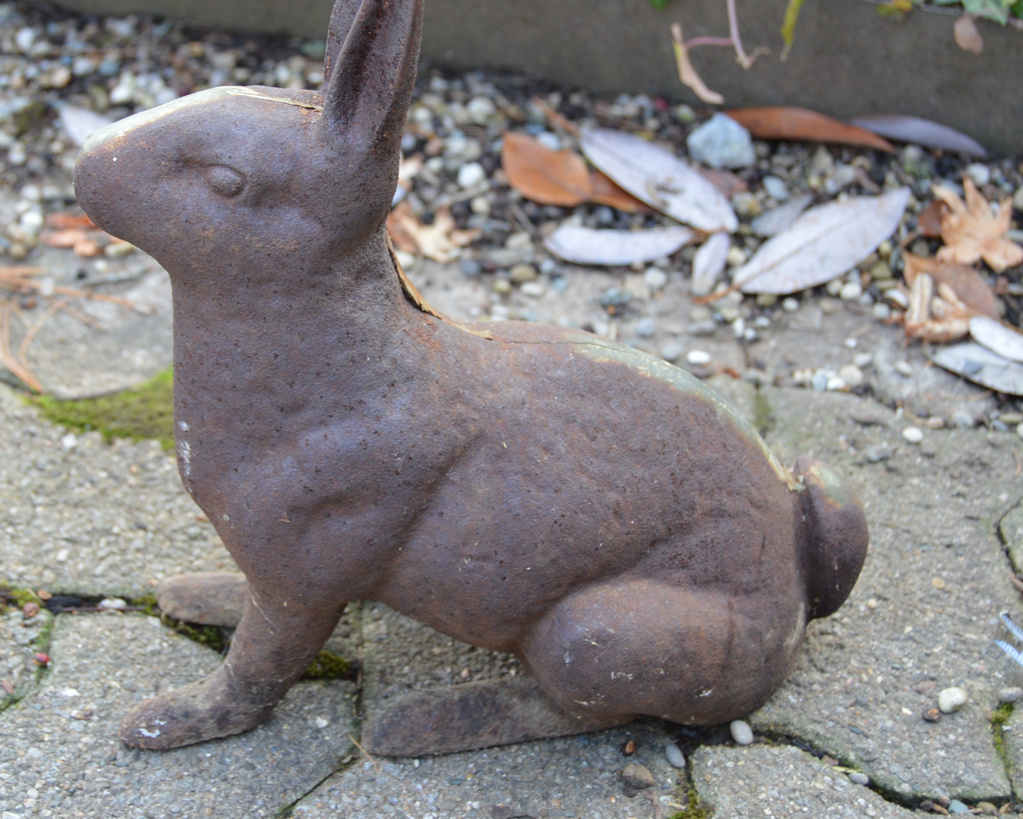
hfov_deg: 27.5
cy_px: 328
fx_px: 2081
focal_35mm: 69
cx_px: 380
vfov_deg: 22.2
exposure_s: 1/100
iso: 400
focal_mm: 31
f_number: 5
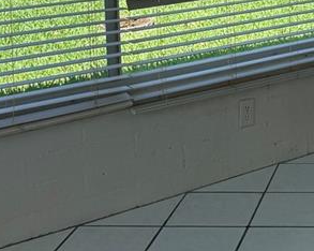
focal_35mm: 96
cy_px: -48
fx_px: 892
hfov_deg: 19.0
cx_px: 368
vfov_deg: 15.4
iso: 100
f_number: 1.78
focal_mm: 6.76
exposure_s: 1/898
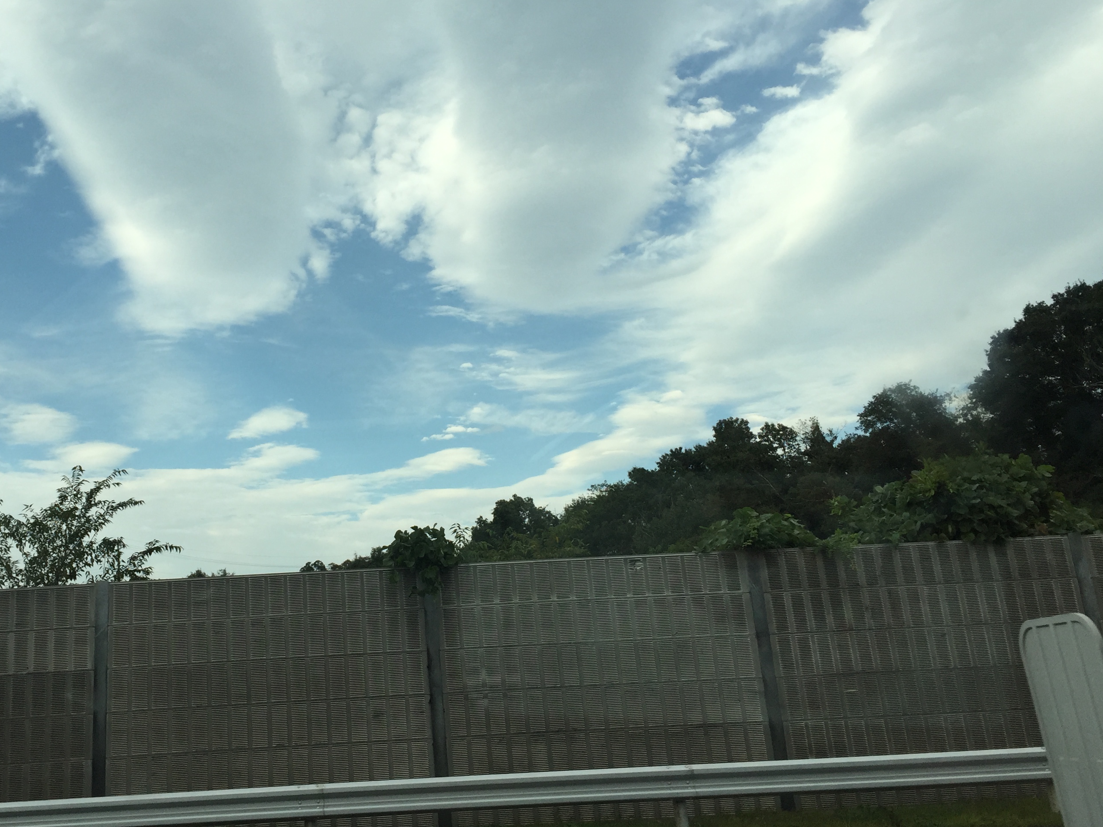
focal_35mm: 37
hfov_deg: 49.7
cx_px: 418
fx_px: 1179
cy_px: 348
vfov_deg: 38.6
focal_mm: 4.15
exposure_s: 1/920
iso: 32
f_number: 2.2
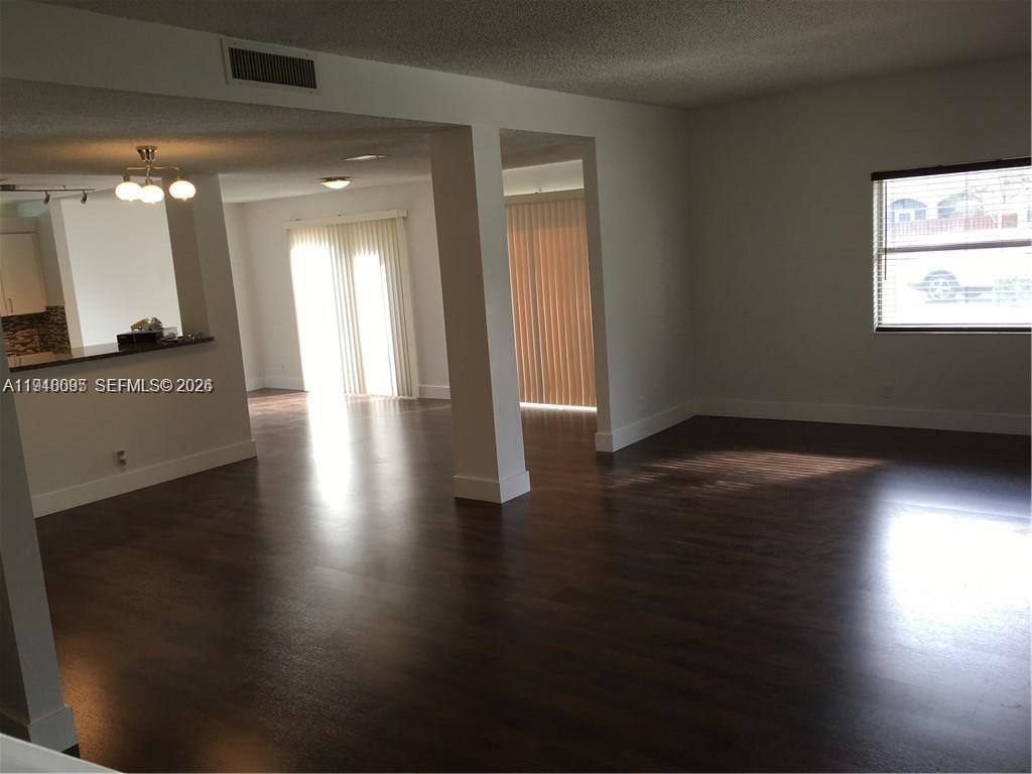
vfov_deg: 48.2
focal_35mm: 29
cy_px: 387
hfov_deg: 61.7
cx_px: 516
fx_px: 865
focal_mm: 4.15
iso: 25
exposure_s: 1/40
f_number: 2.2
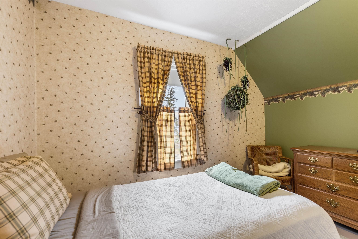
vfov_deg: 77.3
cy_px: 120
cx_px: 179
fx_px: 149
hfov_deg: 100.4
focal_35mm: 15
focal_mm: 10
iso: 100
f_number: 7.1
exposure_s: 1/5
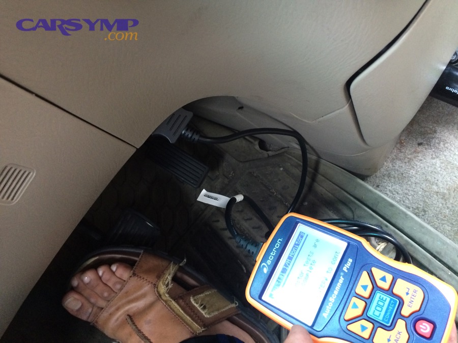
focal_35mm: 30
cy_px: 172
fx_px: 397
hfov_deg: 60.0
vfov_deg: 46.8
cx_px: 229
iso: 250
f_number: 2.2
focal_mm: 4.12
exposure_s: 1/30
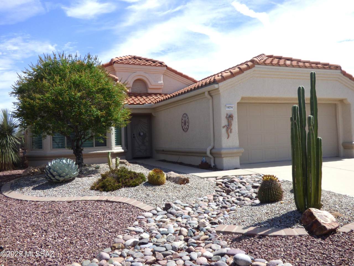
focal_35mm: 32
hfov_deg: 56.8
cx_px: 177
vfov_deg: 44.2
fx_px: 327
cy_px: 133
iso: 100
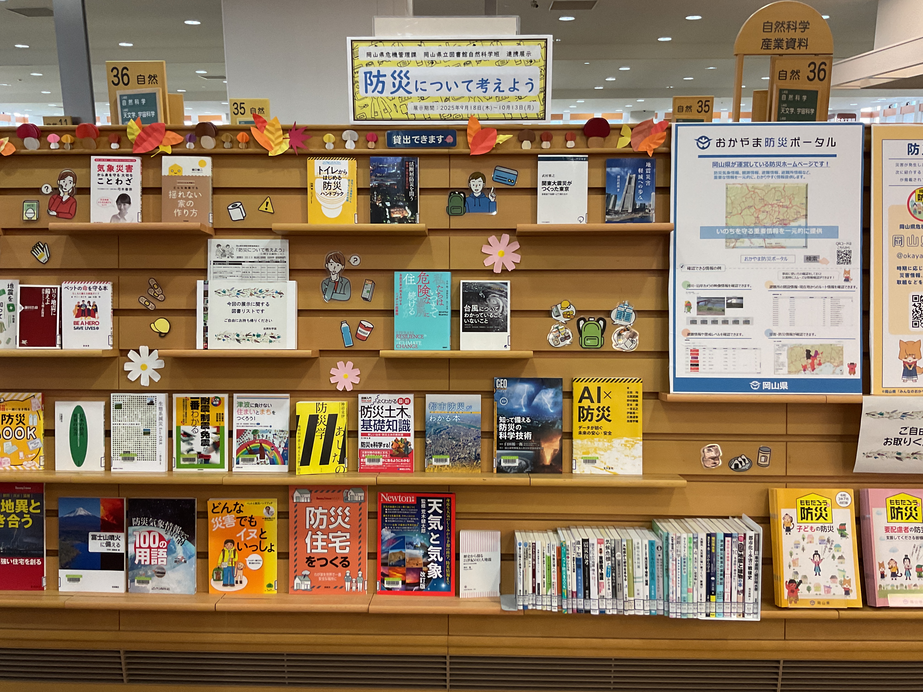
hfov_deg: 61.7
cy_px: 346
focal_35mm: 29
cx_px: 462
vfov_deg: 48.2
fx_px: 773
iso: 100
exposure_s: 1/60
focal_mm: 3
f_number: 1.8
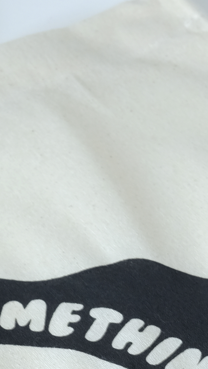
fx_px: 1658
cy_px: 442
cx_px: 127
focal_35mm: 169
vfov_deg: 12.4
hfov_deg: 7.2
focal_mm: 23
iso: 200
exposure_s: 1/17
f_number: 6.4
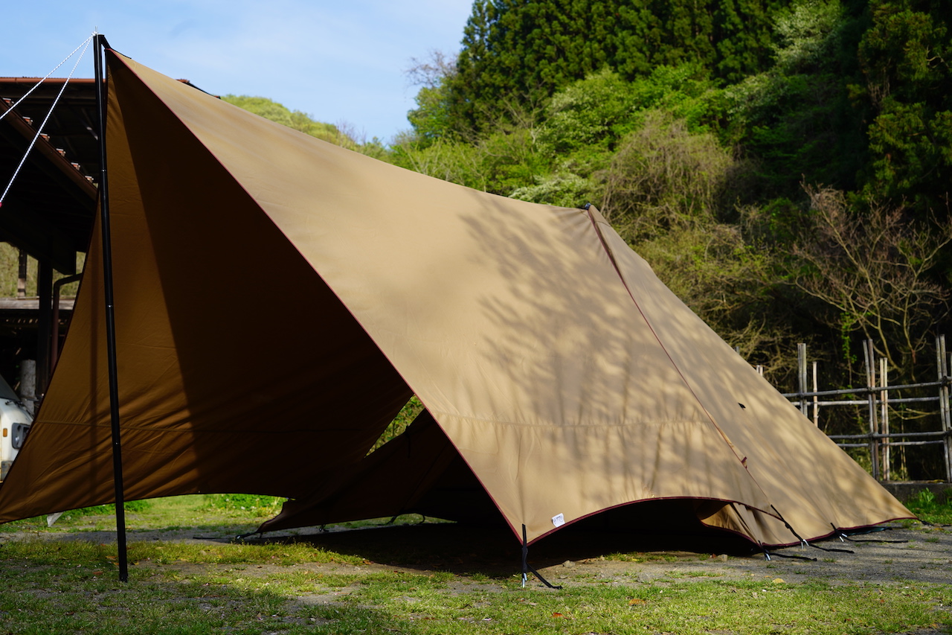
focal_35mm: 50
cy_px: 318
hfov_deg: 39.6
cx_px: 476
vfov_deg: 27.0
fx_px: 1322
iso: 100
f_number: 8
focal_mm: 50
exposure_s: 1/125
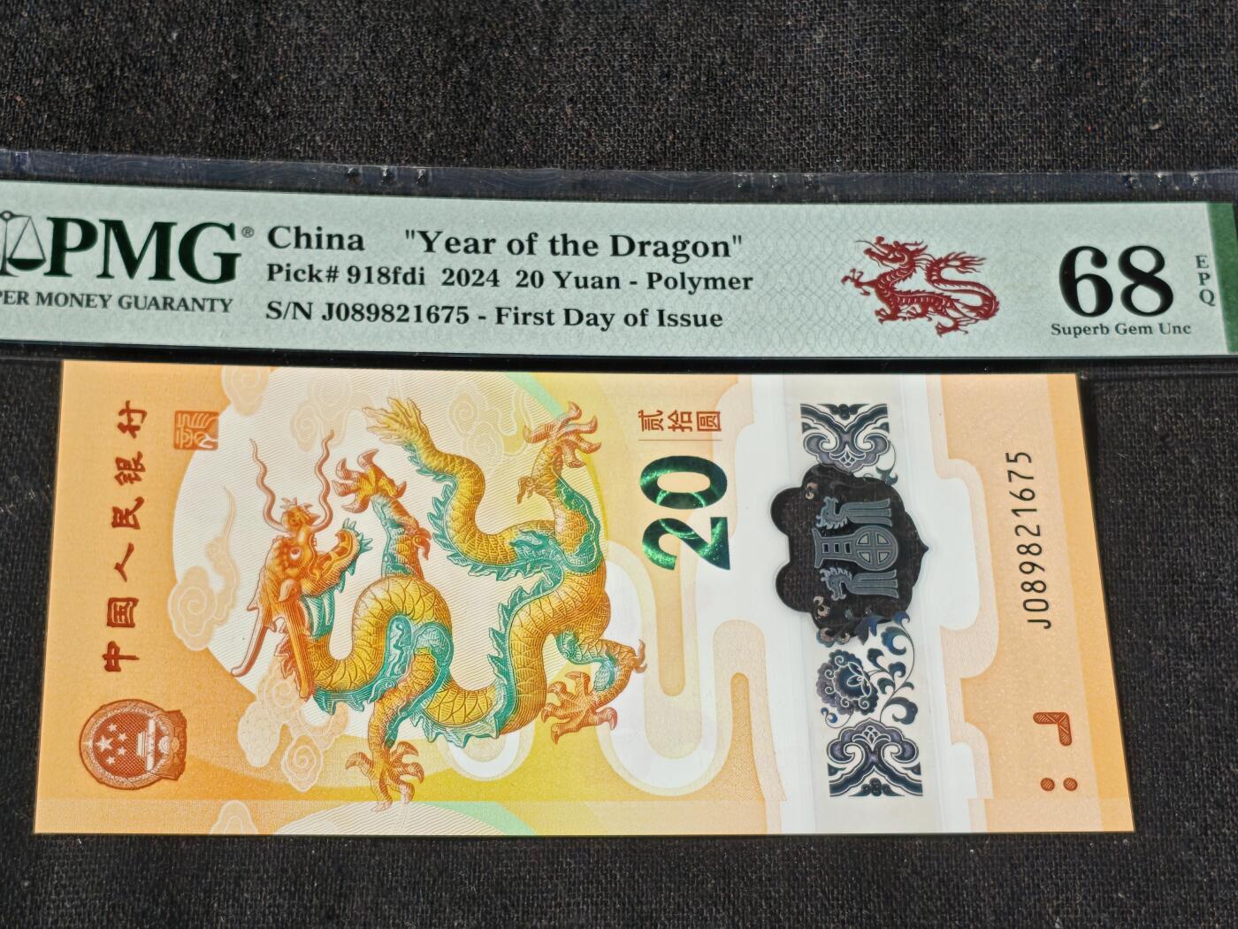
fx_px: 2790
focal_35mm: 78
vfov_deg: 18.9
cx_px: 619
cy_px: 464
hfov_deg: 25.0
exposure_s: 1/2056
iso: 50
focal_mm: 4.94
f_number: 1.5
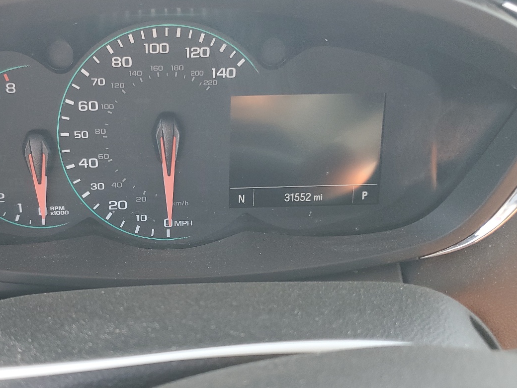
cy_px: 212
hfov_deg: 45.9
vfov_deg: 35.9
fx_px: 597
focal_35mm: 40
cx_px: 162
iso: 89
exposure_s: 1/120
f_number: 1.5
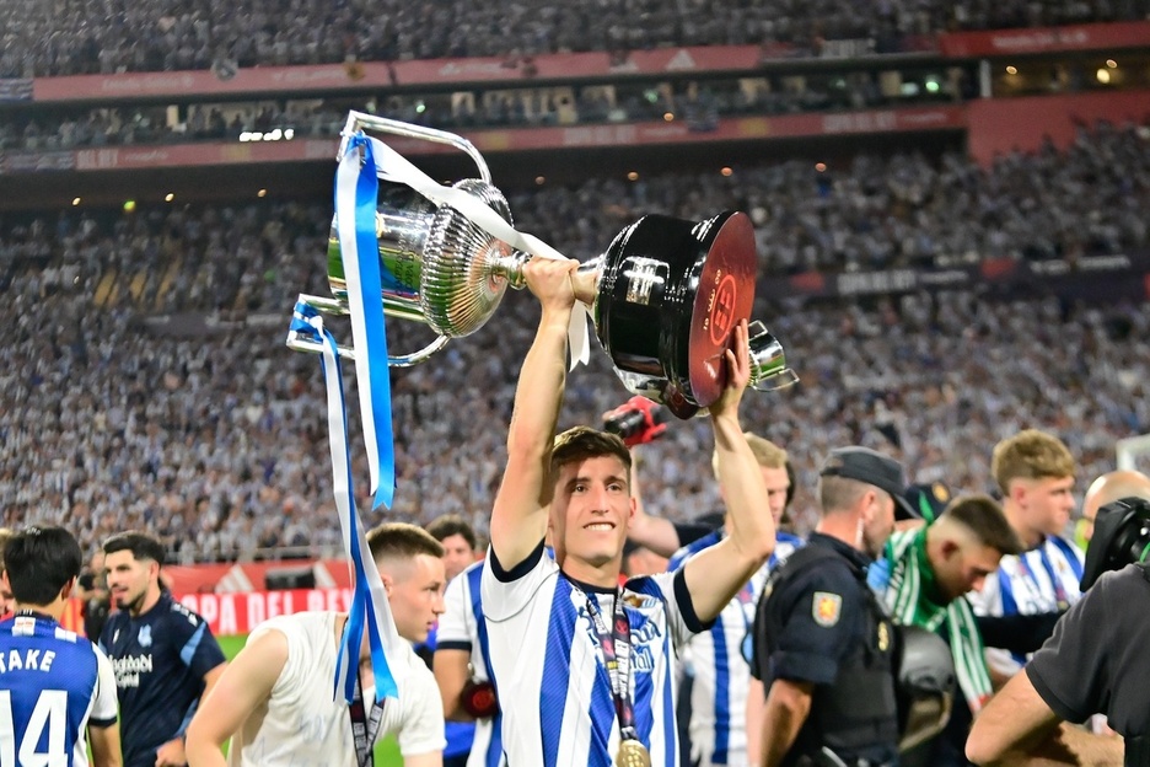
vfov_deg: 14.1
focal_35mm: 97
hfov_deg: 21.0
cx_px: 575
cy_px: 384
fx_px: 3098
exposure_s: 1/2000
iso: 6400
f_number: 4
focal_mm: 65
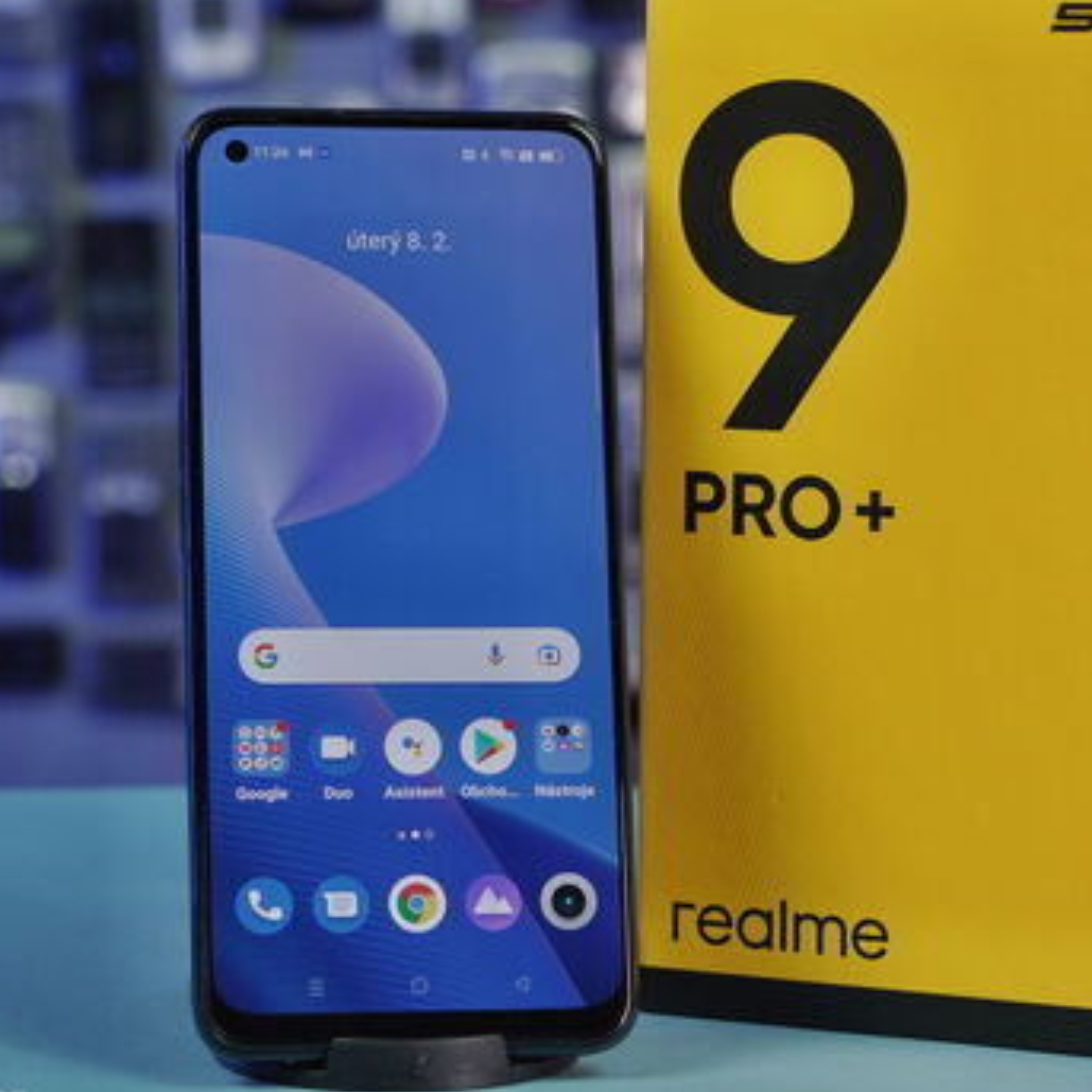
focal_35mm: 102
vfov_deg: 17.1
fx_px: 3640
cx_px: 643
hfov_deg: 17.0
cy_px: 511
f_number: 7.1
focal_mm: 67
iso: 800
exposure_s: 1/125
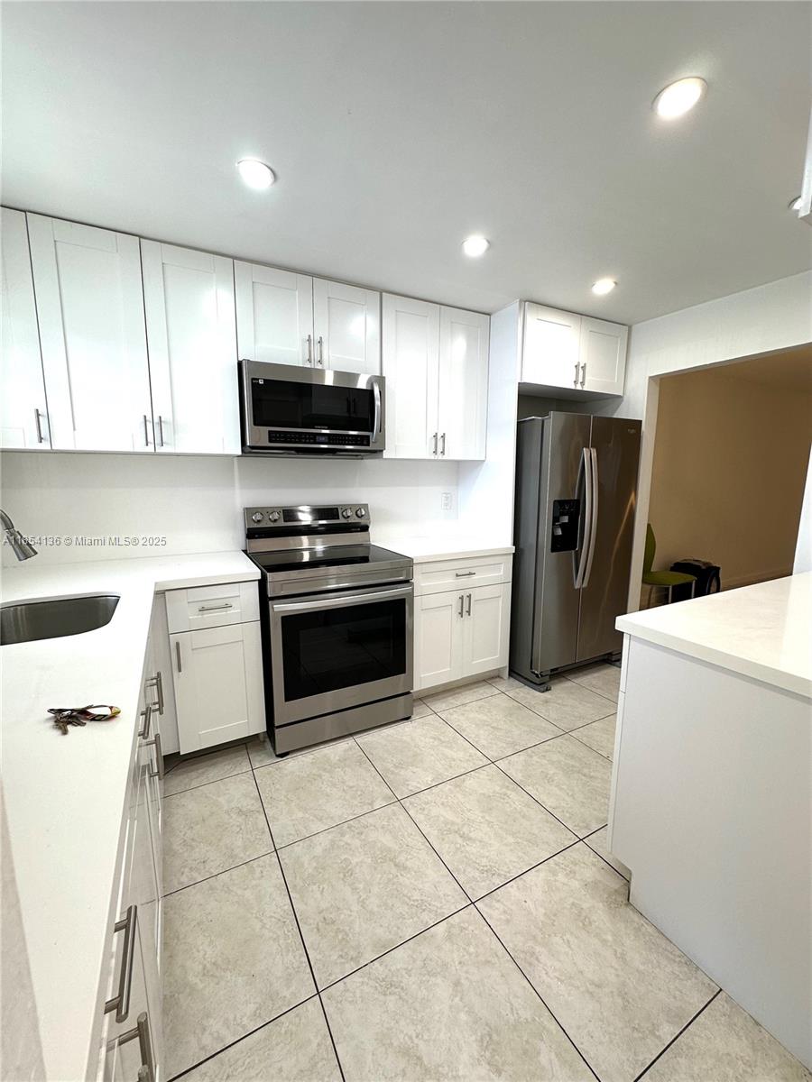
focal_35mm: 14
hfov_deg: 85.7
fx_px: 438
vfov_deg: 102.1
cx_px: 406
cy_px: 541
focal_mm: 2.22
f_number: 2.2
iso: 80
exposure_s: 1/120
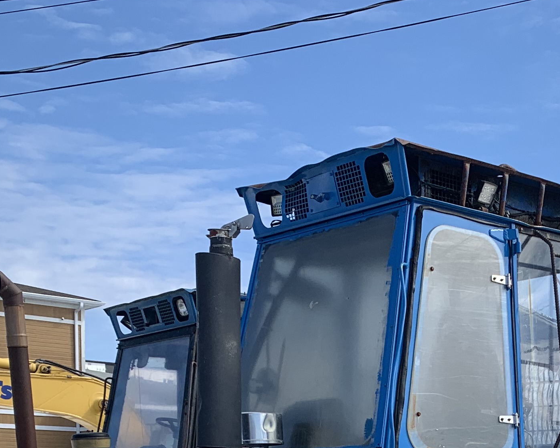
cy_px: 560
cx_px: 538
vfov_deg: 19.5
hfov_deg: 25.0
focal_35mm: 73
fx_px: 1210
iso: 25
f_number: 1.8
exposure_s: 1/2481
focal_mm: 4.25
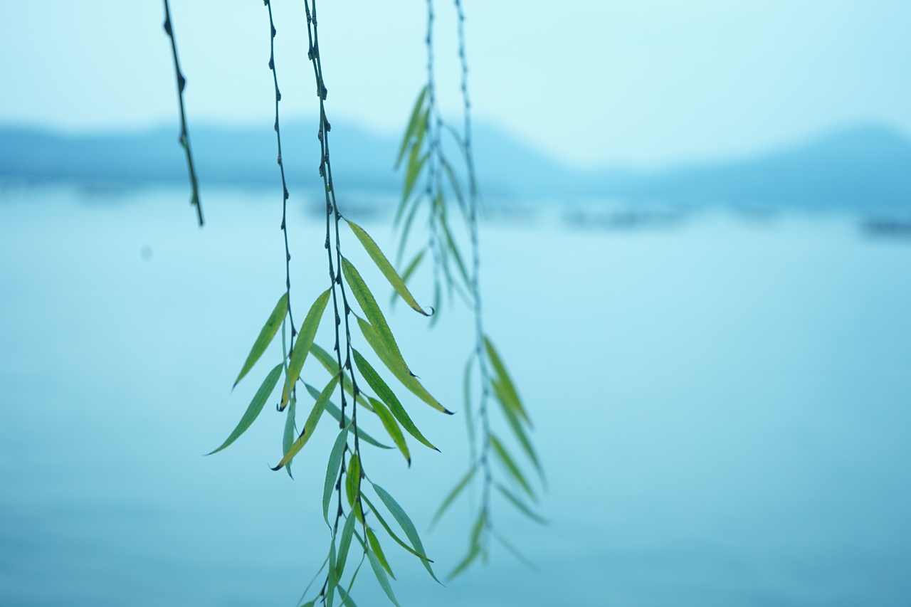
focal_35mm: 70
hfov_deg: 28.8
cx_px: 456
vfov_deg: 19.5
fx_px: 1771
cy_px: 304
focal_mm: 70
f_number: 5.6
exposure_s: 1/400
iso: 250
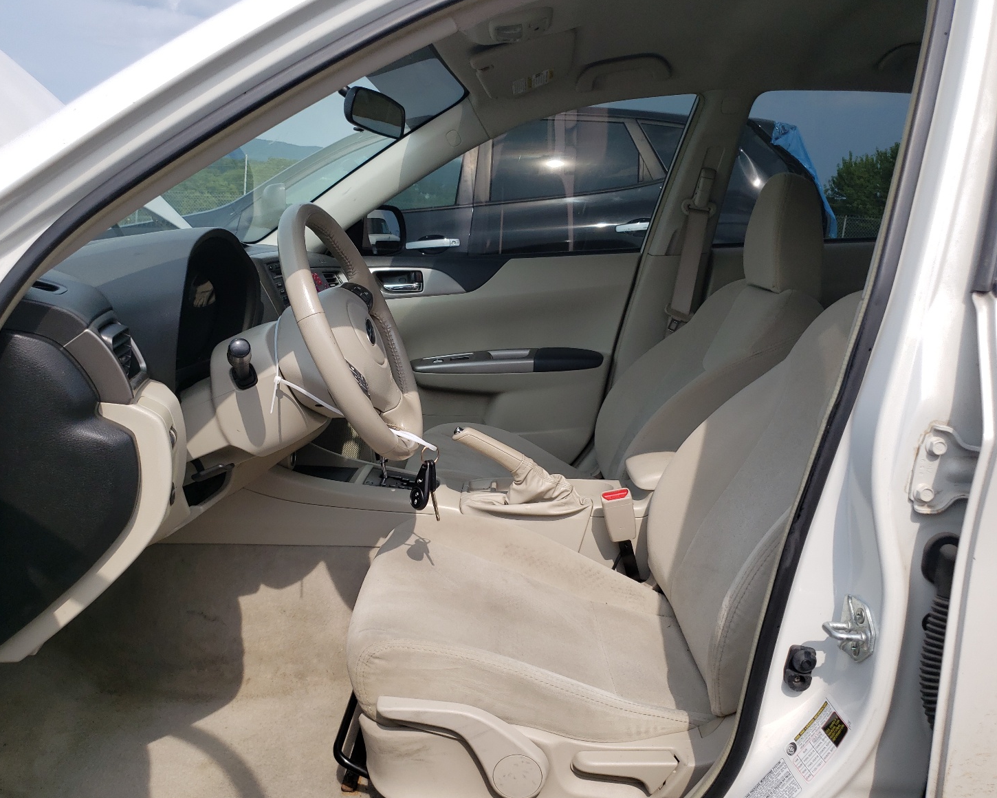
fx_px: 826
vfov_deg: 51.5
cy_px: 407
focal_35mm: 28
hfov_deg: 62.2
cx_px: 476
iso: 50
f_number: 1.5
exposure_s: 1/2500
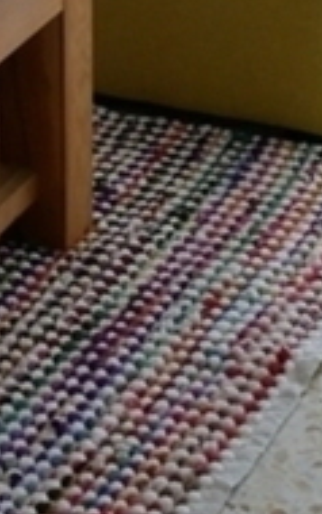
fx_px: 2159
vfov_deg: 12.7
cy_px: -308
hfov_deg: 8.2
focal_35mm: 154
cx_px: -277
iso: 200
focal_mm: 18
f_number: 4.5
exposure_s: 1/125
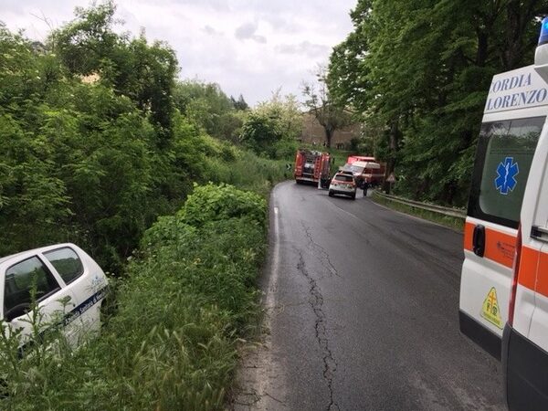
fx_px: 459
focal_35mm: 29
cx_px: 274
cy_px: 206
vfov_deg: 48.2
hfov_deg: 61.7
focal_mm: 4.15
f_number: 2.2
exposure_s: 1/189
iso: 25
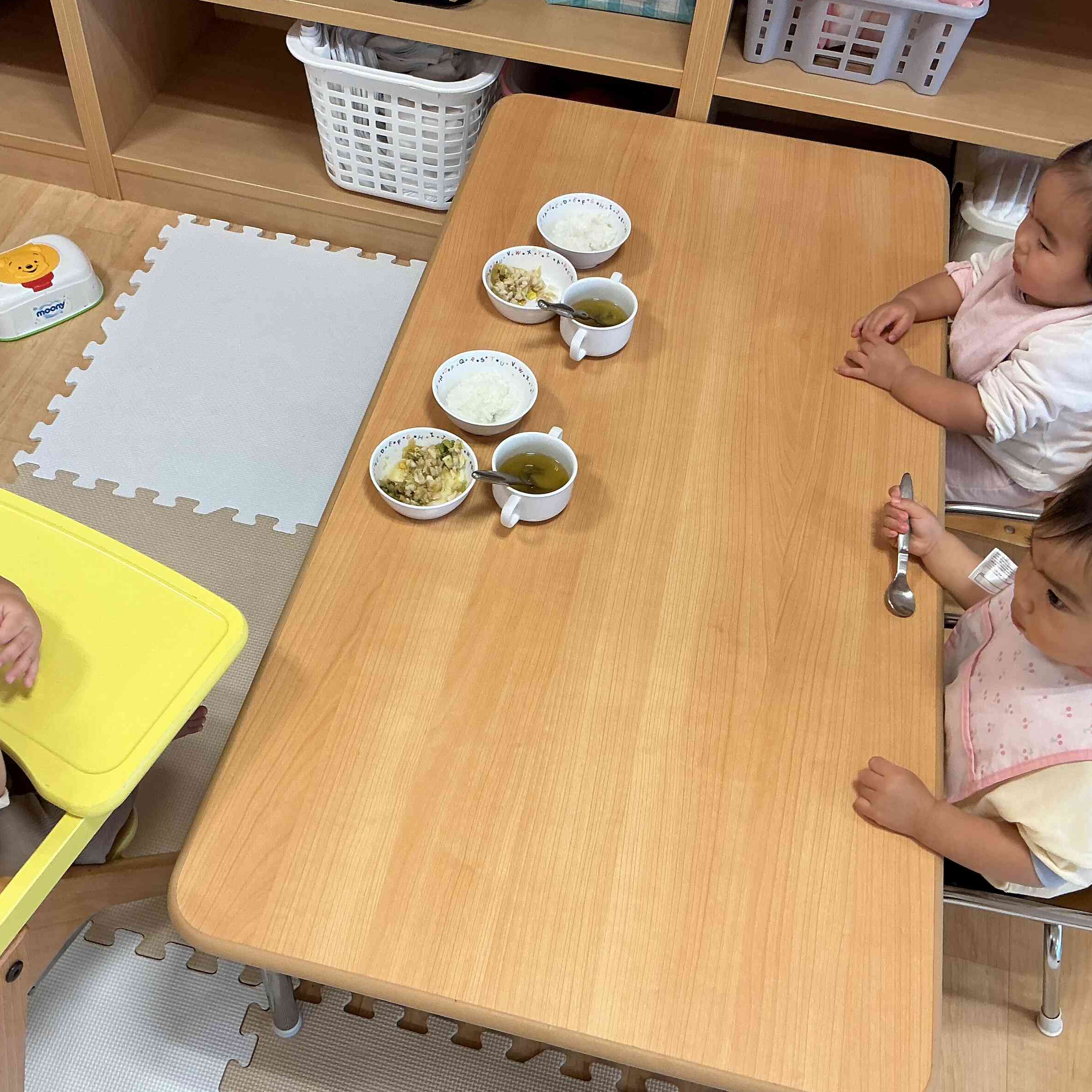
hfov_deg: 47.1
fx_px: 1249
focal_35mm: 35
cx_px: 475
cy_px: 539
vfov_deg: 47.2
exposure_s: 1/120
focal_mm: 3
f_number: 1.8
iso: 50
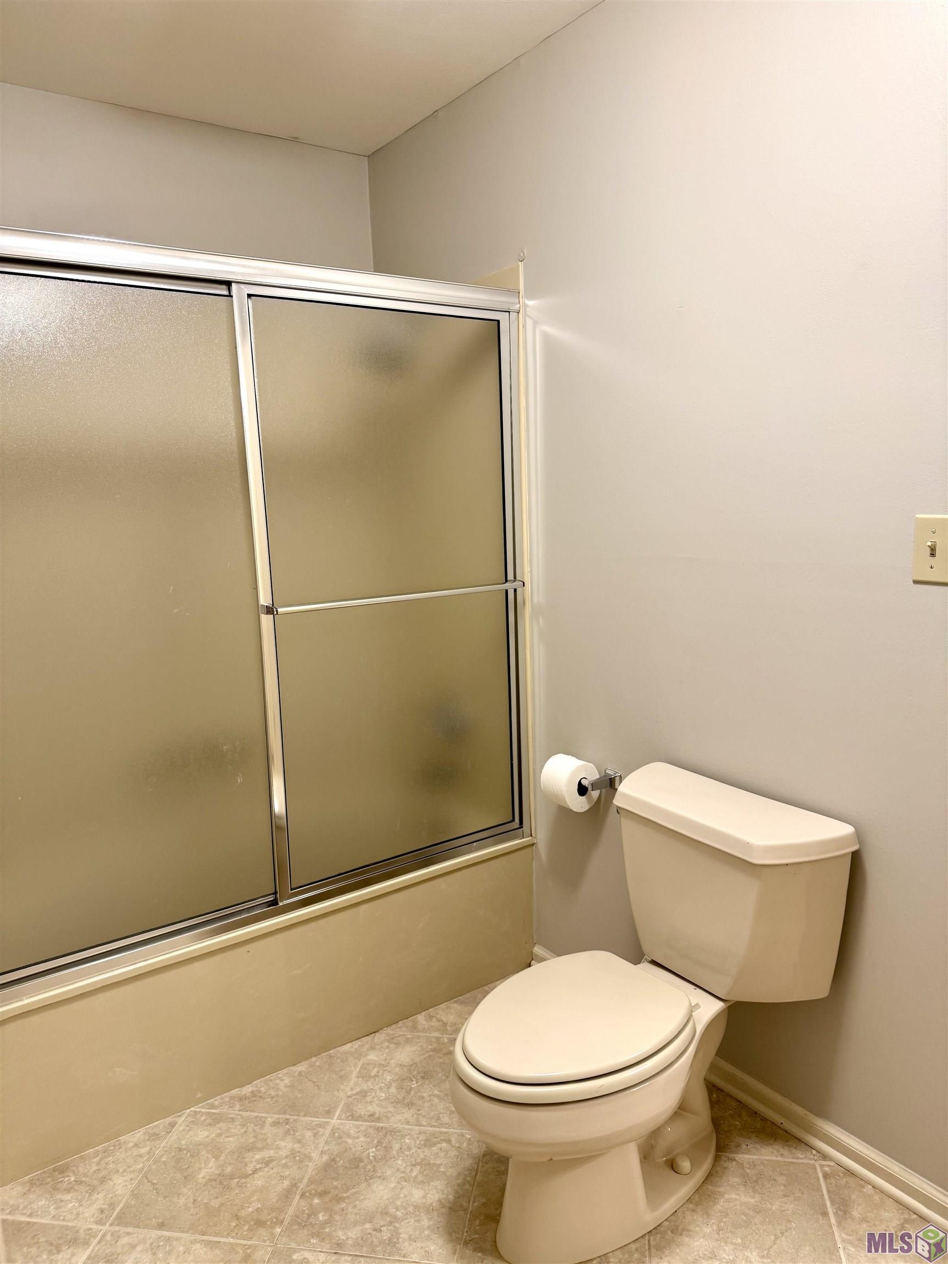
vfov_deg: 71.6
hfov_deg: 56.8
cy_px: 632
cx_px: 474
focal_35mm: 24
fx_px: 876
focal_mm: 6.76
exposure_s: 1/60
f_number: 1.78
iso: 160
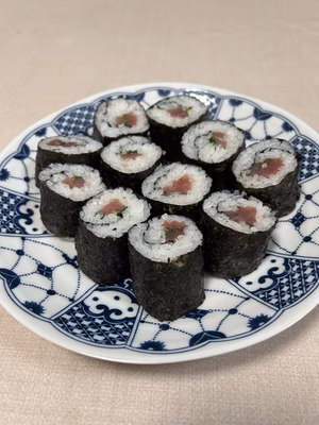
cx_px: 160
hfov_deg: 53.1
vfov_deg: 67.3
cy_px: 212
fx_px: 319
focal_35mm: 26
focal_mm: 5.7
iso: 160
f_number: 1.5
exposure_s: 1/60
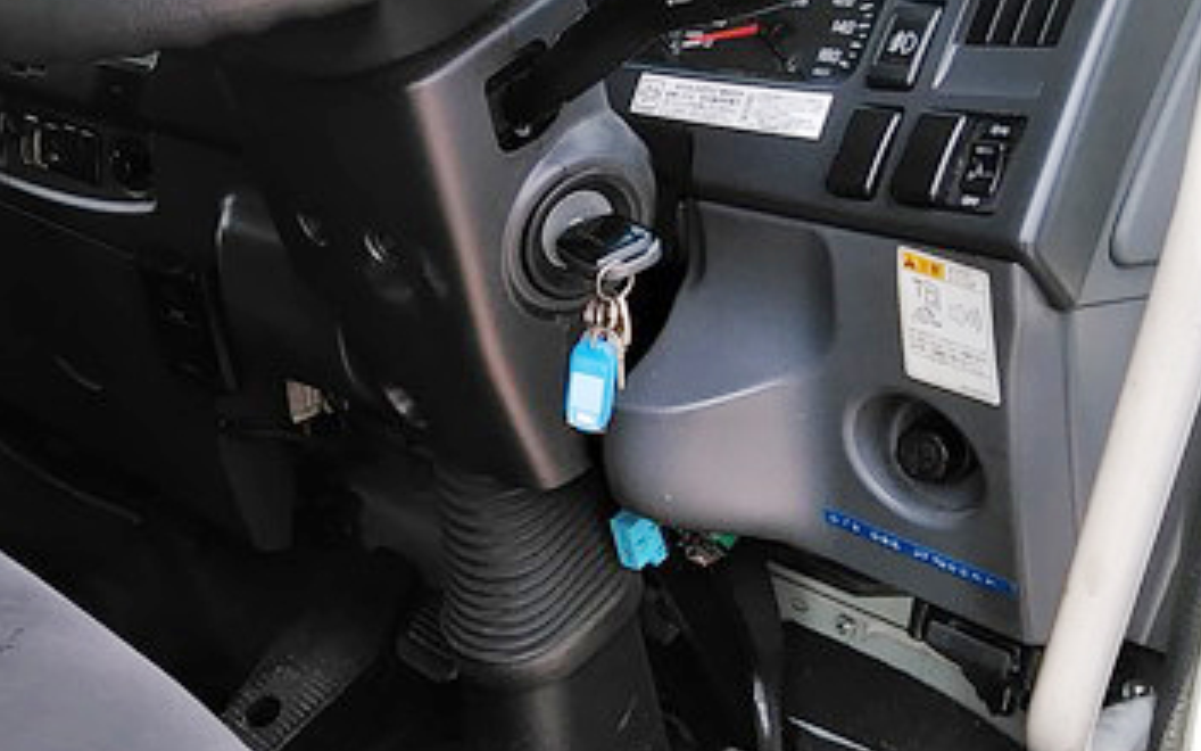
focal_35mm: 52
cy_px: 328
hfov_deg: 37.1
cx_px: 188
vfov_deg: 24.9
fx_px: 1702
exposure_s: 1/246
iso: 60
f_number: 2.2
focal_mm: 3.46
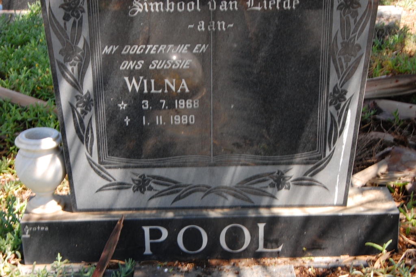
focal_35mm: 82
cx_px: 208
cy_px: 138
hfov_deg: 24.6
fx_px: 953
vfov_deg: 16.5
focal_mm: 55
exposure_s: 1/30
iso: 450
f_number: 18
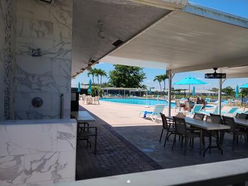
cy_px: 93
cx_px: 124
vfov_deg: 54.9
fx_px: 179
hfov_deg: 69.4
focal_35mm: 25
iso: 100
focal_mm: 4.71
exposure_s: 1/5960
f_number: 1.7
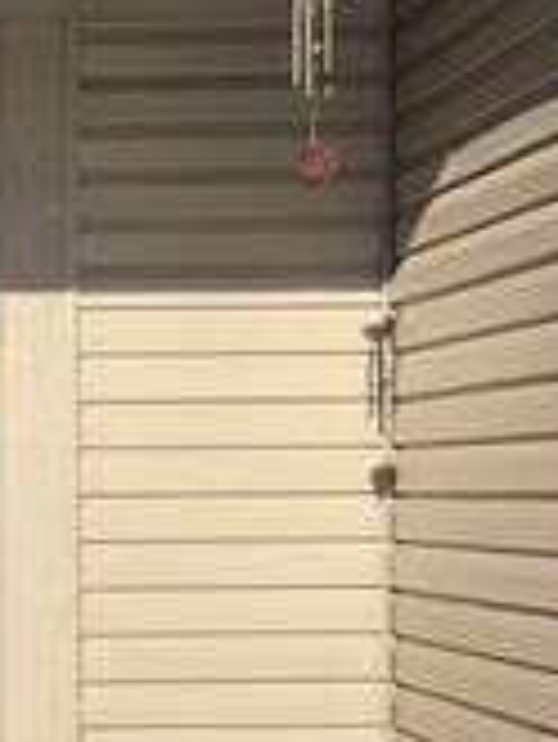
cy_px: 546
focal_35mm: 117
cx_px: -279
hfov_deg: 12.1
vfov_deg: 16.7
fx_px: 2511
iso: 16
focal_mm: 3
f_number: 1.8
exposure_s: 1/2538
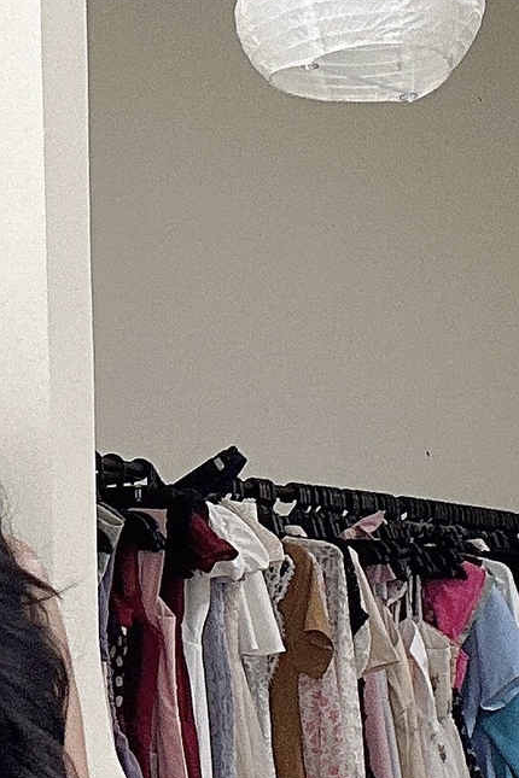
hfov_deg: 14.5
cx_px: -209
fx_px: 1924
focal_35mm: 89
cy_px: 1305
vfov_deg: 18.8
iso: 80
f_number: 1.9
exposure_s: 1/60
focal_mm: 2.69
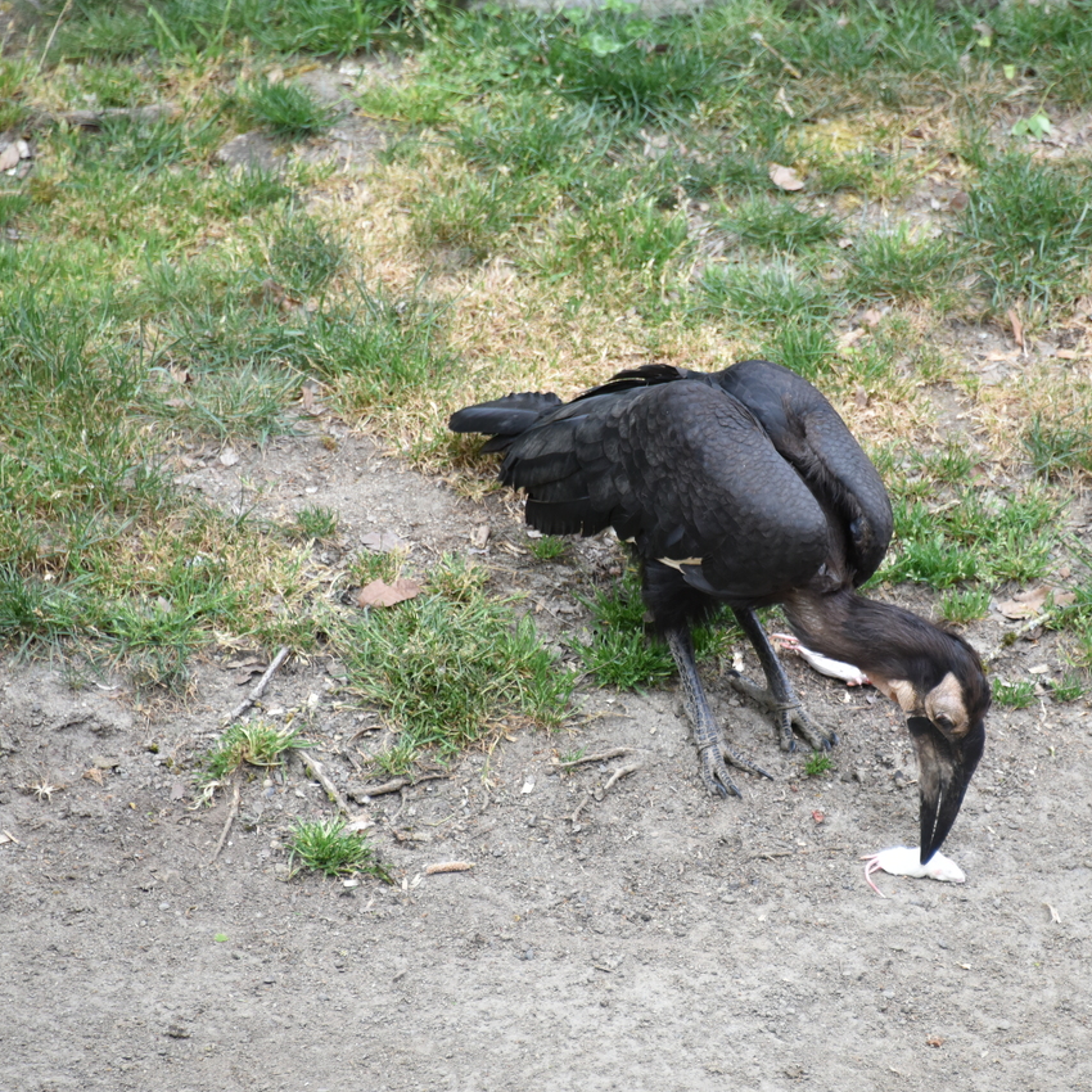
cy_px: 546
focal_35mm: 384
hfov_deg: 4.6
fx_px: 13705
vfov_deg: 4.6
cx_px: 682
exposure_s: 1/640
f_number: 5.6
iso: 1600
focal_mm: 300
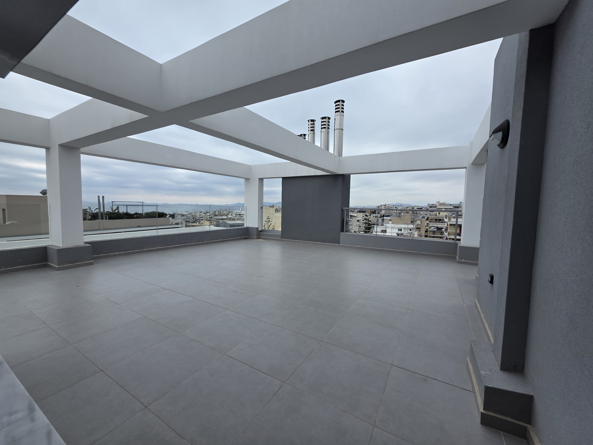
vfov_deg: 89.9
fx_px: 223
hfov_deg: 106.2
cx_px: 296
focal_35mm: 13
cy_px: 222
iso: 40
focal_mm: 2.2
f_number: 1.9
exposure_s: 1/2032
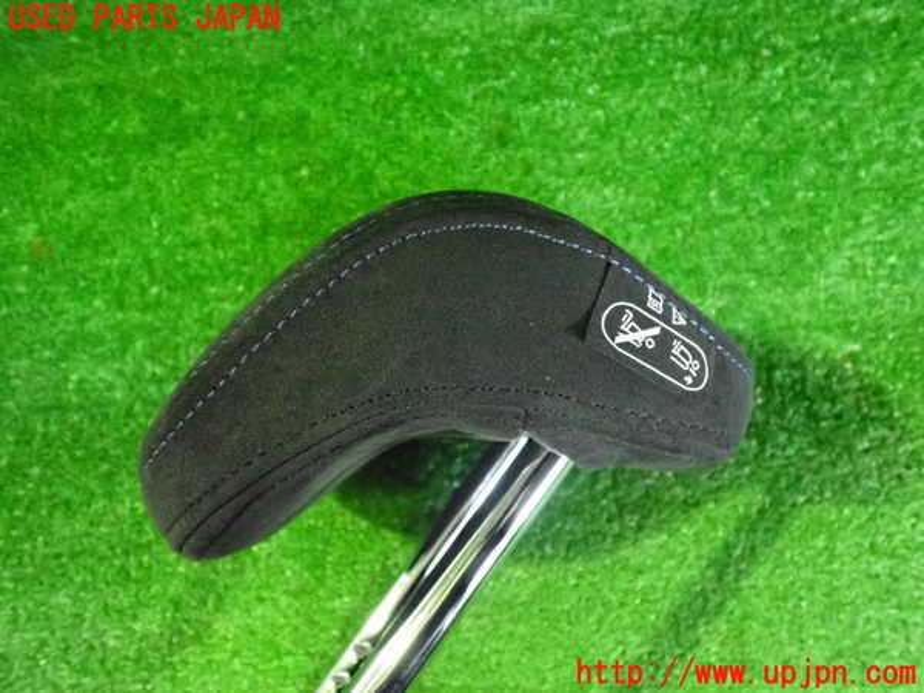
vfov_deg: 46.8
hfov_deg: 60.0
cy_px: 346
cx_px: 462
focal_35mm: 30
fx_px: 801
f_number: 2.3
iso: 4000
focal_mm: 5.4
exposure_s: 1/100
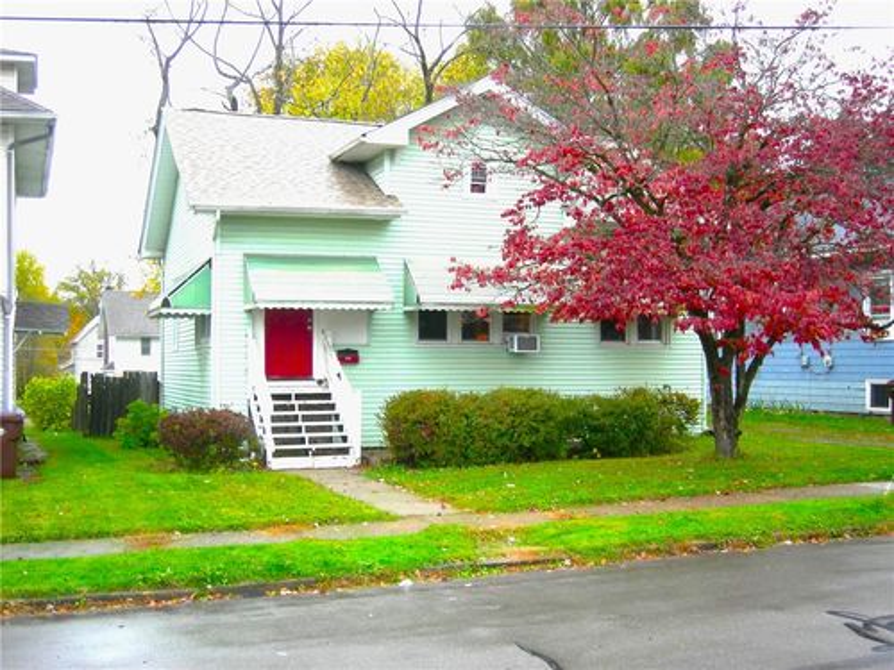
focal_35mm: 44
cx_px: 447
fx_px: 1136
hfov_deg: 42.9
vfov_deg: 32.9
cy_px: 335
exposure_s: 1/57.4
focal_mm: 9.1
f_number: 2.9
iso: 64
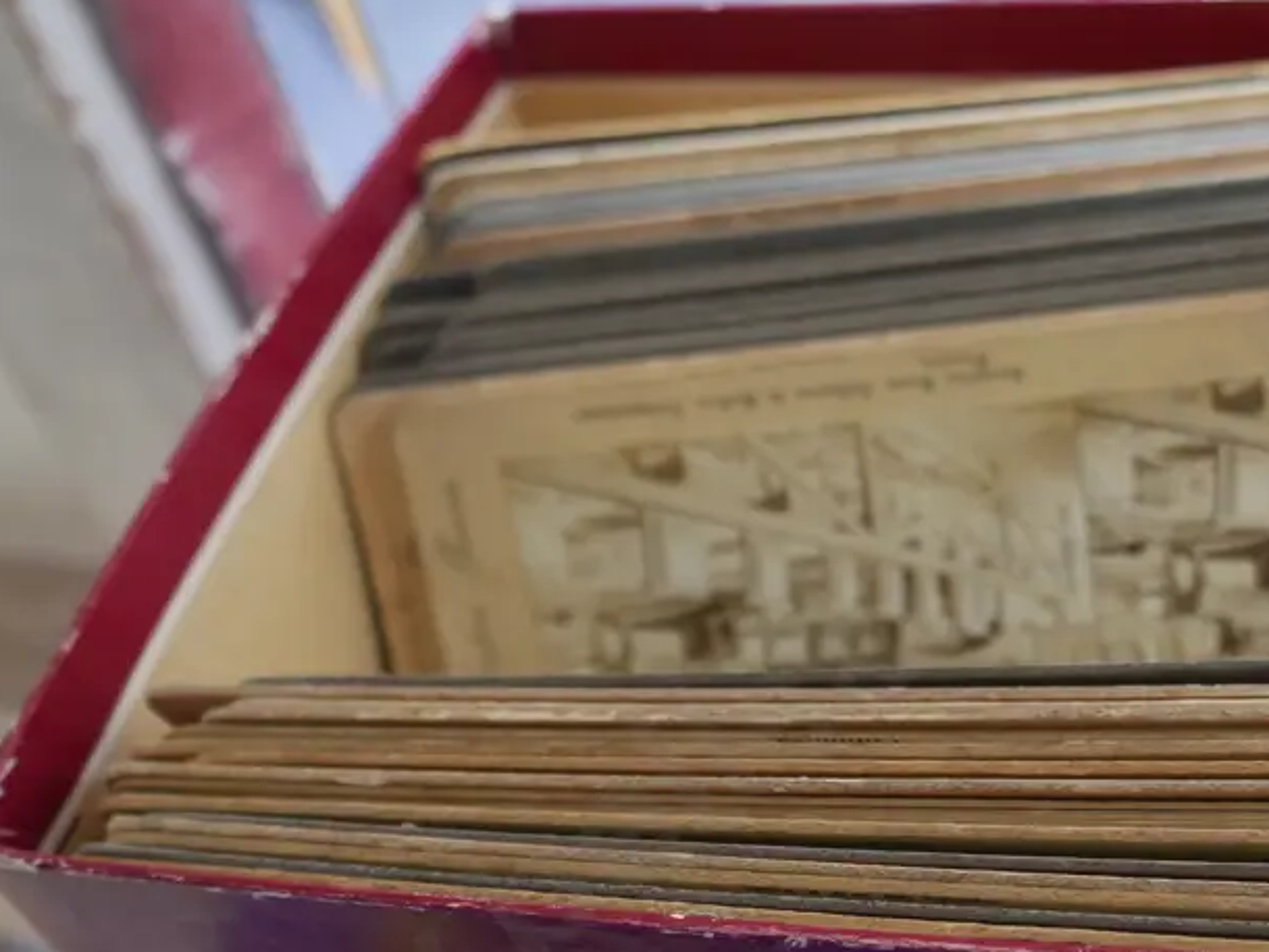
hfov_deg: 39.3
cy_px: 585
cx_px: 959
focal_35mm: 47
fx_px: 1724
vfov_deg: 30.8
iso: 1250
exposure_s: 1/60
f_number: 3.5
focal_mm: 14
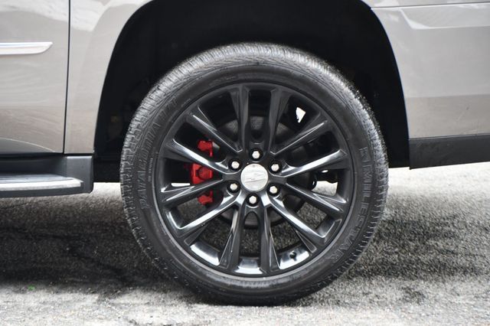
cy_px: 163
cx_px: 245
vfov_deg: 8.7
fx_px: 2136
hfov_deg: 13.1
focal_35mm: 157
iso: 800
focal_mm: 105
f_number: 4.8
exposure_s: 1/160
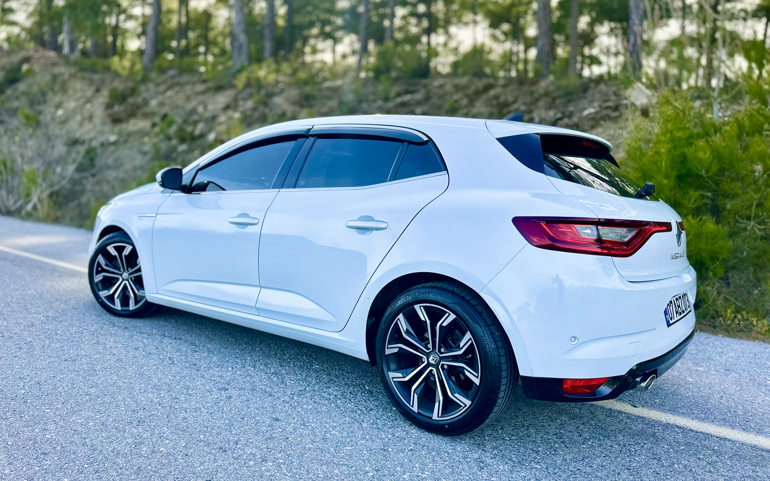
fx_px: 546
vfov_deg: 47.6
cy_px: 227
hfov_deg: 70.4
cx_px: 381
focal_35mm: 26
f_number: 1.78
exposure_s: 1/1393
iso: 80
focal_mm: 6.86
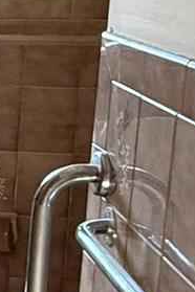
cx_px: -427
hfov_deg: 9.4
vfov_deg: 19.1
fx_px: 869
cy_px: 106
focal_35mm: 107
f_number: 2.2
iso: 200
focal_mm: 2.22
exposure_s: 1/99
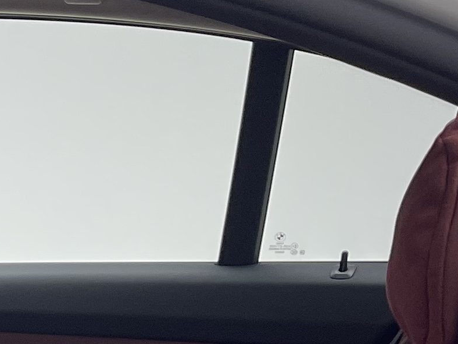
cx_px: -436
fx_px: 1694
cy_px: 665
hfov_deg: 13.4
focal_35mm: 128
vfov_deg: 10.7
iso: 64
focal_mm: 5.1
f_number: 1.6
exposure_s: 1/100
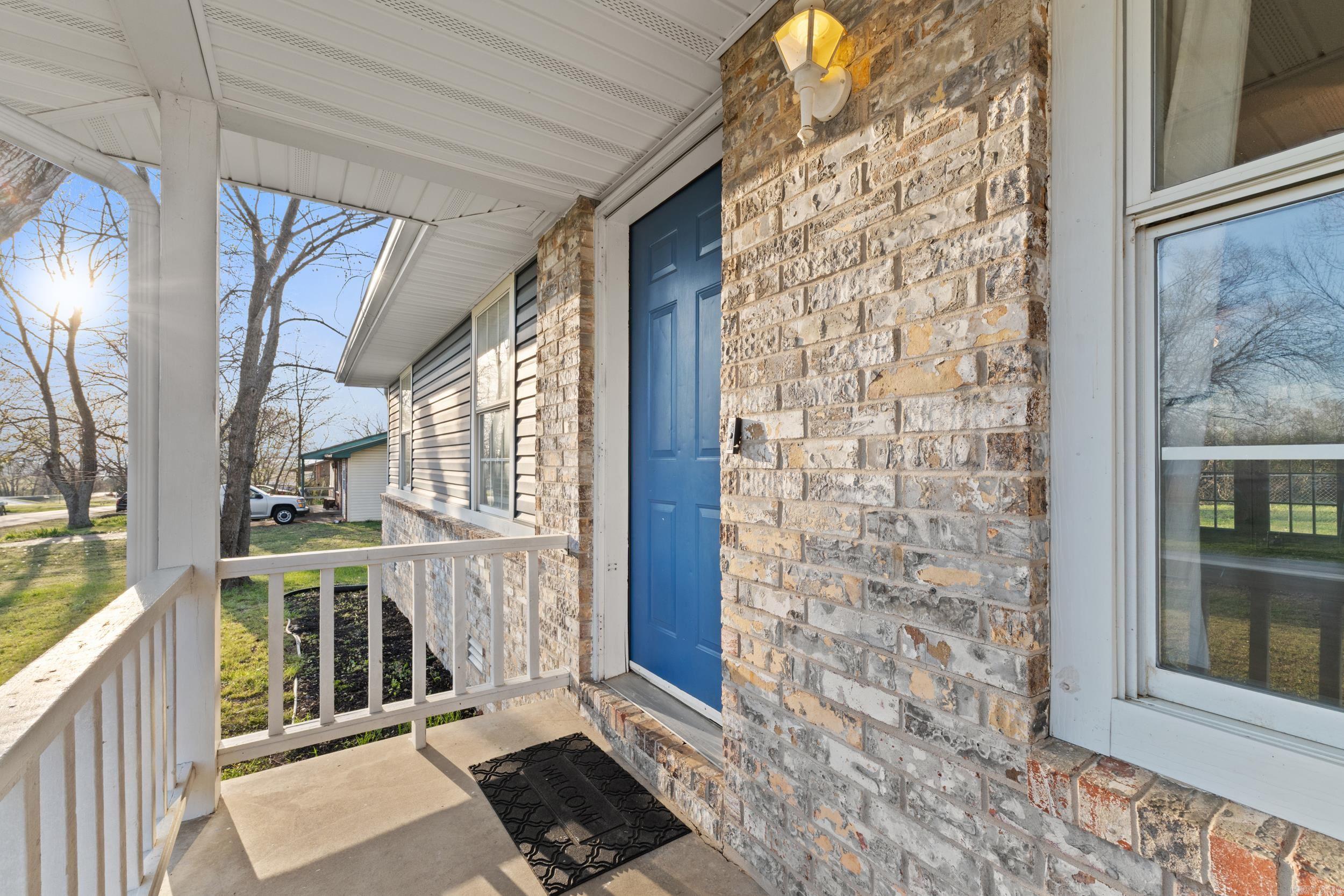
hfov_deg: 100.4
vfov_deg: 77.3
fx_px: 560
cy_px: 448
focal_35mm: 15
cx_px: 672
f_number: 9
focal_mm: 10
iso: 200
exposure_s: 1/30
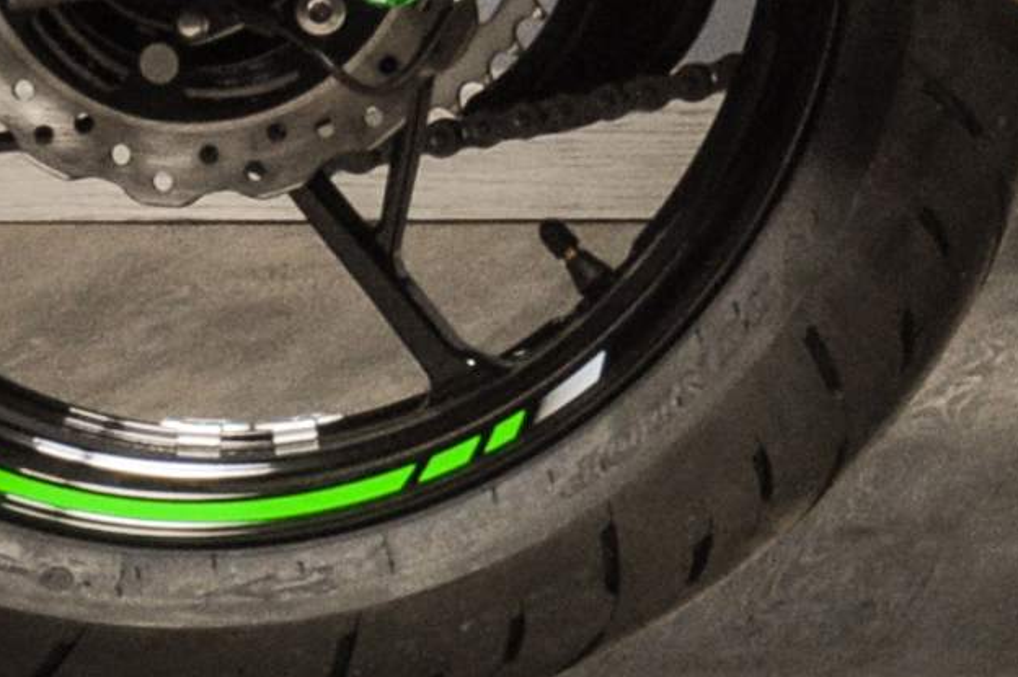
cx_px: 1967
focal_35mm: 319
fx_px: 9026
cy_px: -837
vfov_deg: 4.2
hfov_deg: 6.3
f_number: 16
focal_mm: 31
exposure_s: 1/8
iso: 500
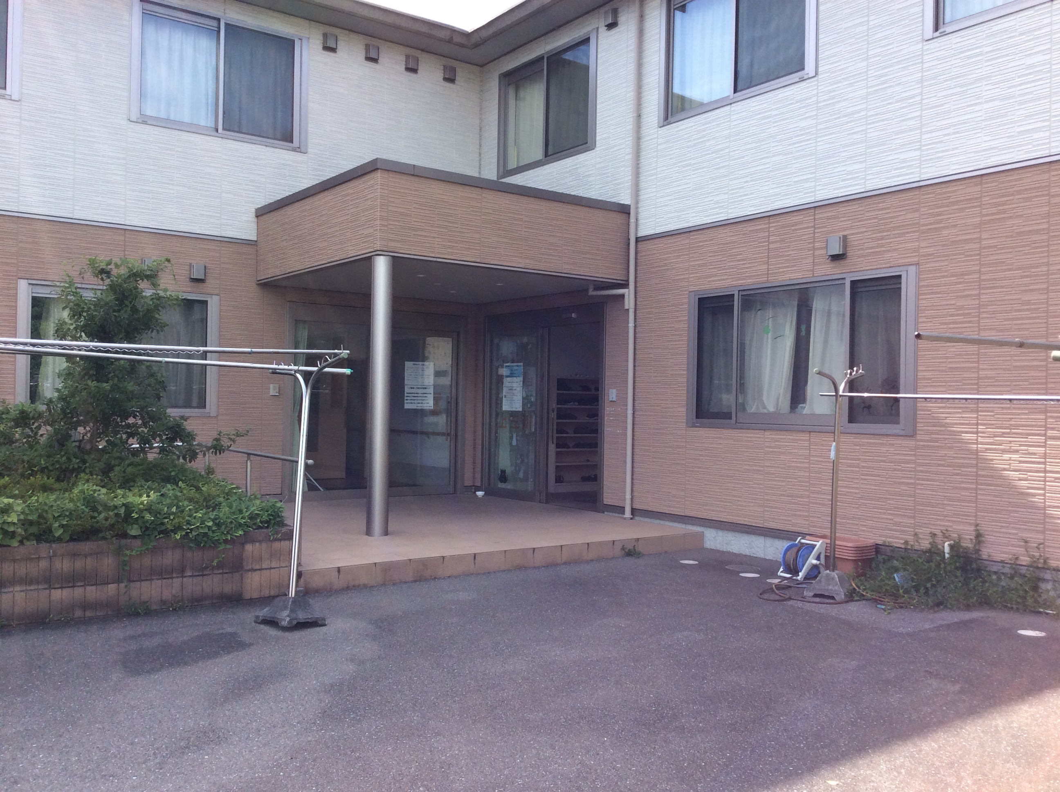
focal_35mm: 32
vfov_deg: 44.1
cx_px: 530
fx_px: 978
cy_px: 396
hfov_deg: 56.9
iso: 32
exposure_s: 1/602
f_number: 2.4
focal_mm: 3.3
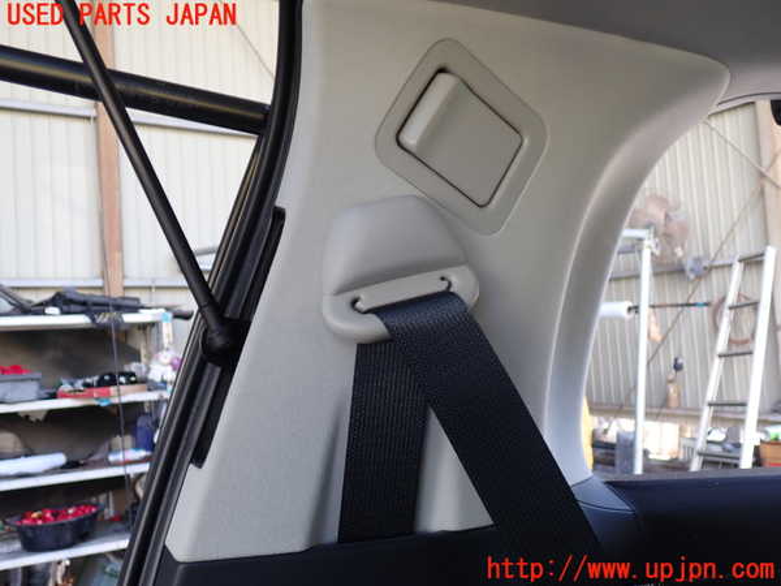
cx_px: 390
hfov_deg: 56.8
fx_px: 722
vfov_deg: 44.2
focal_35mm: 32
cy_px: 293
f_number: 2.4
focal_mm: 5.79
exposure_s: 1/60
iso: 100
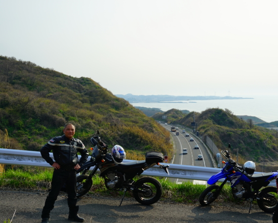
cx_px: 182
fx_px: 428
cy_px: 131
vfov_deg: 29.1
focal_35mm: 52
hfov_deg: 35.7
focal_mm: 39
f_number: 11
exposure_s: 1/125
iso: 100
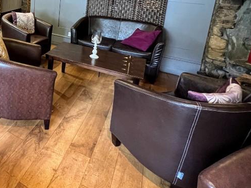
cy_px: 20
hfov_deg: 55.3
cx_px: 19
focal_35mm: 27
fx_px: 196
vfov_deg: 46.6
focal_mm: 1.57
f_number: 1.8
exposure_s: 1/50
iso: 800
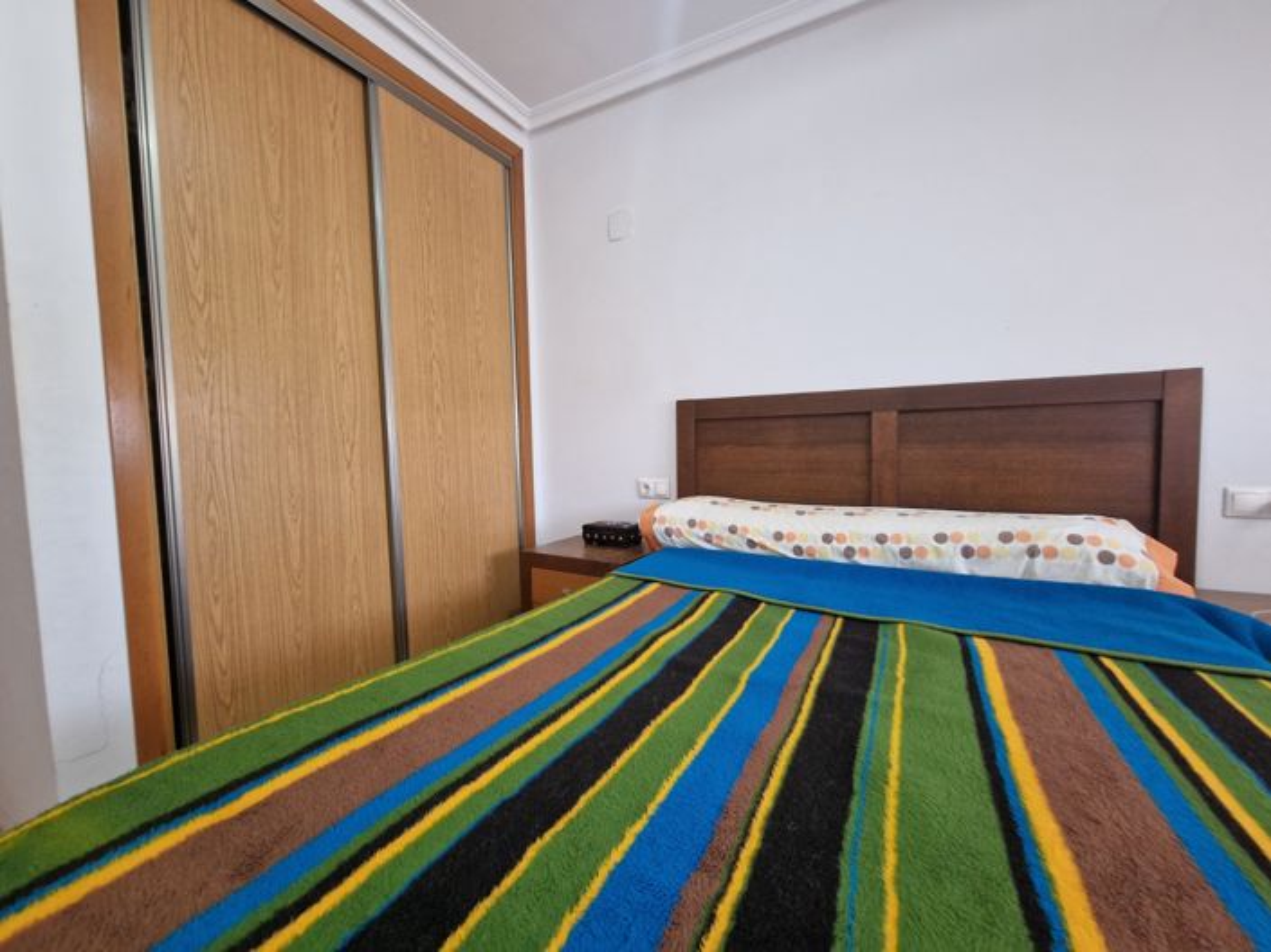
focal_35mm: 13
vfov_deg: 89.9
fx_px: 477
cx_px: 636
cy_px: 476
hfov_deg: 106.2
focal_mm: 2.2
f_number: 2.2
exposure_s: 1/33
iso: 640
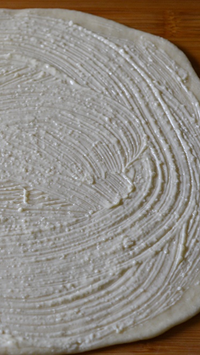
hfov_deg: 8.5
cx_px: -2
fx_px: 1337
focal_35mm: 142
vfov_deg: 15.1
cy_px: 178
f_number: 5.6
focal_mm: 60
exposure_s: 1/125
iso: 560
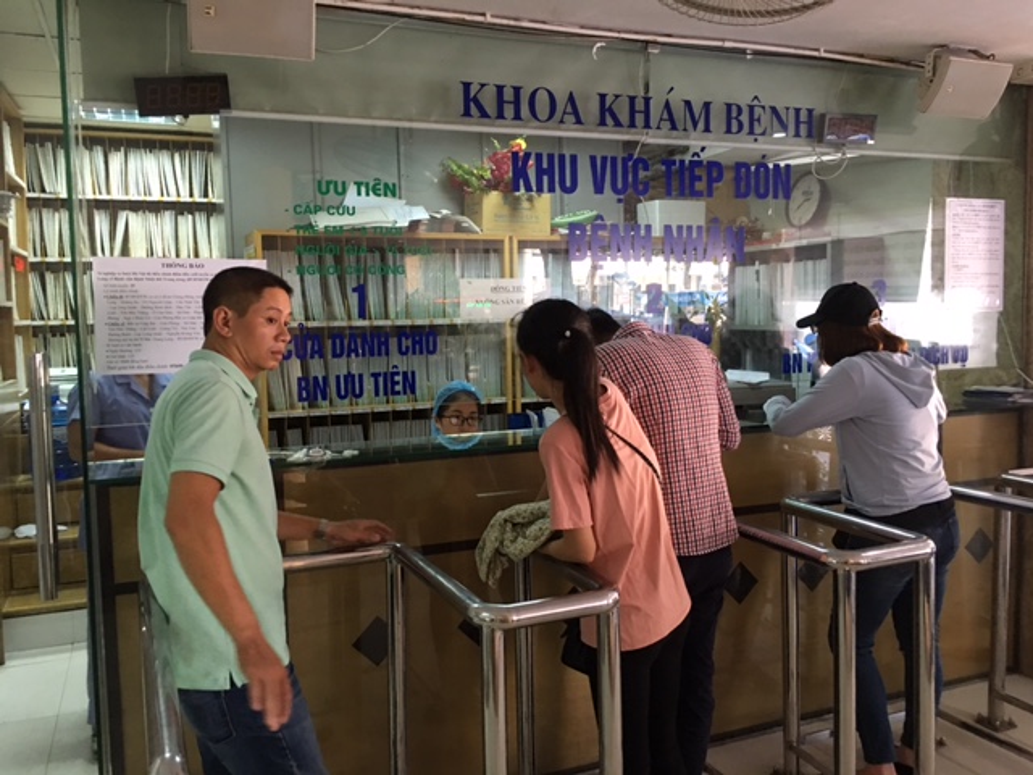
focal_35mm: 29
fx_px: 865
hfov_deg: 61.7
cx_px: 516
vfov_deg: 48.2
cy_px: 388
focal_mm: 4.15
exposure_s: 1/10
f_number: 2.2
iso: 80
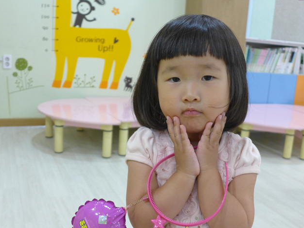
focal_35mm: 44
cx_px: 151
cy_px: 116
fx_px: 386
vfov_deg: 32.9
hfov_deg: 42.9
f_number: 1.8
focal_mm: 8.4
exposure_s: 1/160
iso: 320
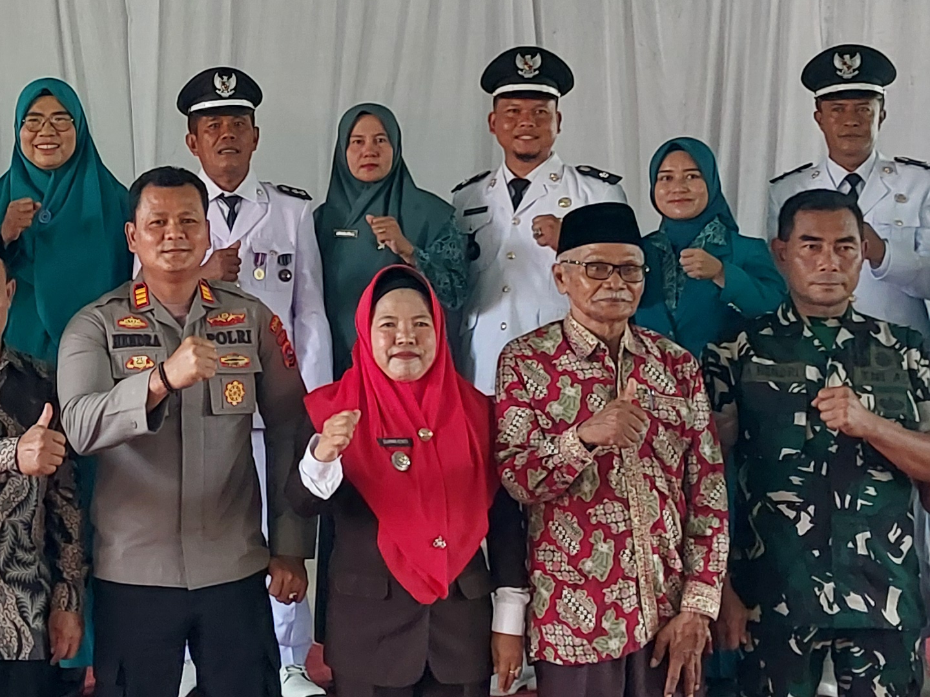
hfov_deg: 22.5
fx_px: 2284
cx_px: 124
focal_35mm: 85
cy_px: 125
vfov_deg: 17.2
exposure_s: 1/60
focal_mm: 4.6
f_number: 1.8
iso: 200
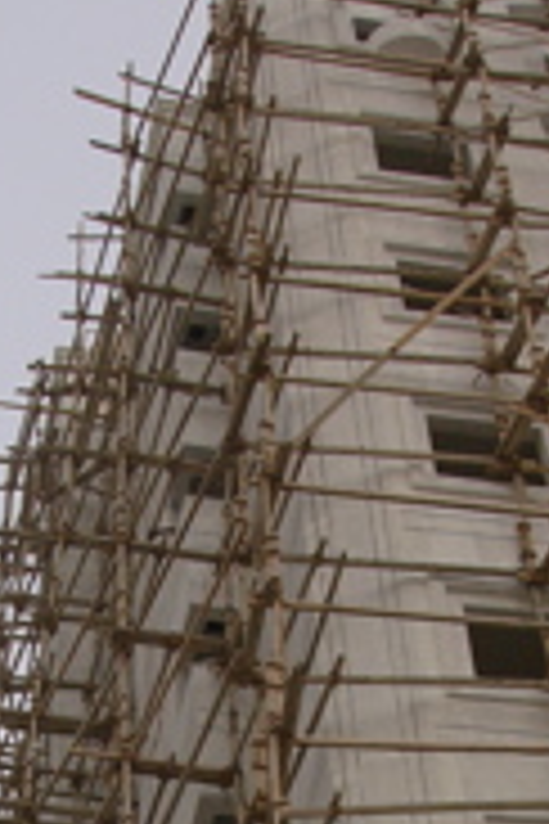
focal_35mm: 92
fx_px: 2104
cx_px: 189
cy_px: 874
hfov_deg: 14.8
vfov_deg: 21.2
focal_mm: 6
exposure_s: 1/200
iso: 50
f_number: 4
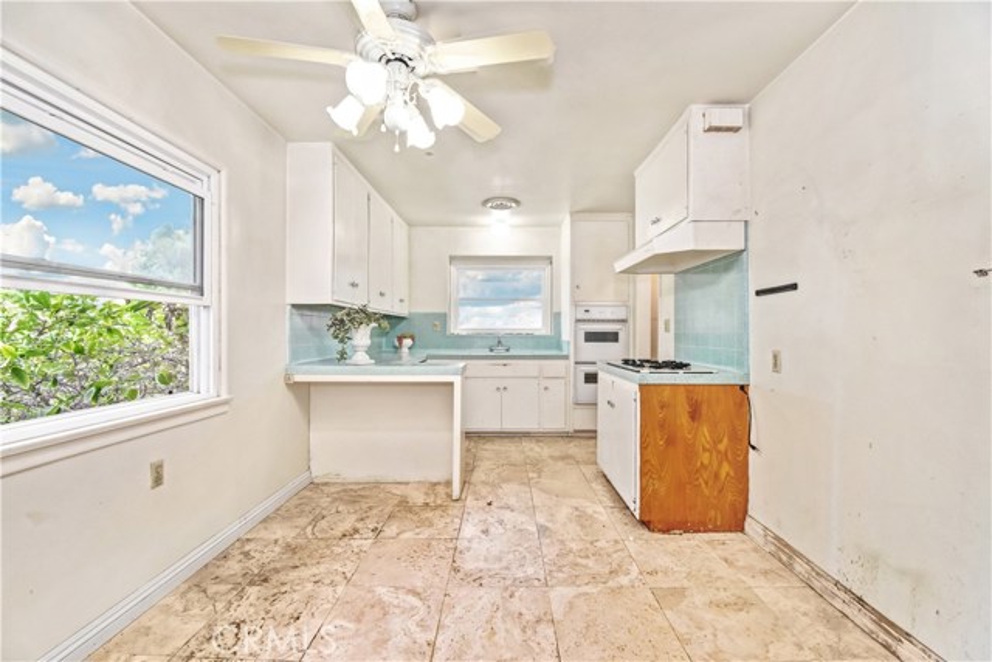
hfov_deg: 100.4
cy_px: 331
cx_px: 496
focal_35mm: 15
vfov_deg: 77.4
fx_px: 413
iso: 1250
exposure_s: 1/100
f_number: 8
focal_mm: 10
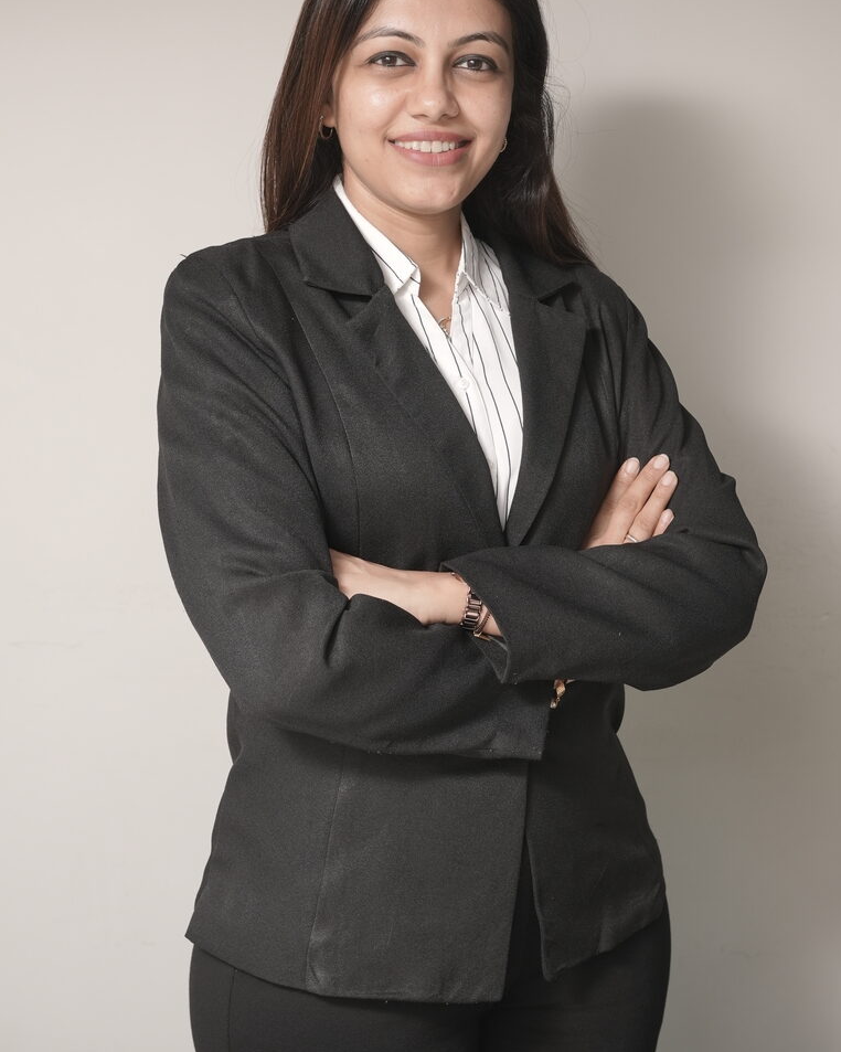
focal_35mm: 59
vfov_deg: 31.9
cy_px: 419
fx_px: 1836
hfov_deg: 25.8
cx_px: 423
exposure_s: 1/200
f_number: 5
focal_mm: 35
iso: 250
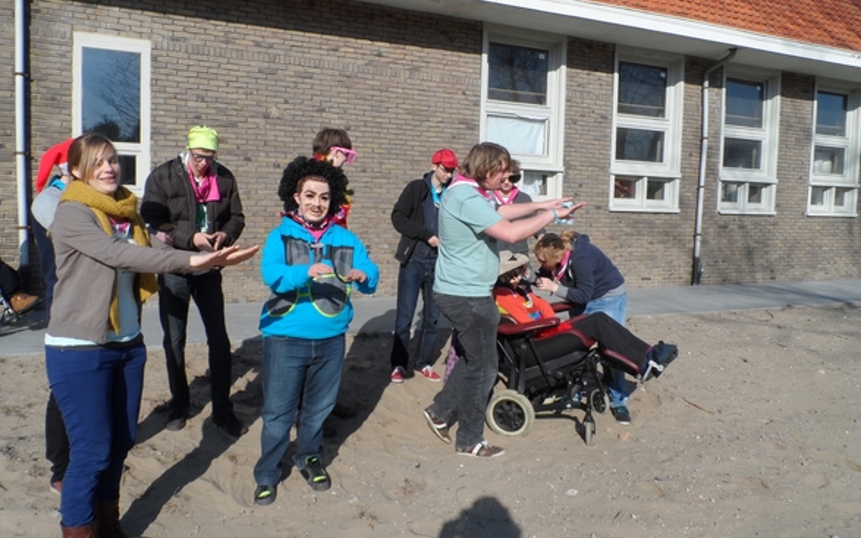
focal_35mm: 26
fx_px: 610
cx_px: 427
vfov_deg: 47.5
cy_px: 239
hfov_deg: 70.4
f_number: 4.5
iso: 80
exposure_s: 1/500
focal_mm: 4
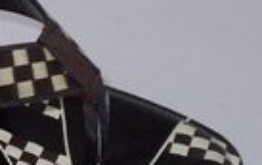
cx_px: -61
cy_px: 24
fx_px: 1080
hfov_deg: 13.4
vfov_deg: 8.7
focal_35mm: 151
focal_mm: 6.9
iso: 200
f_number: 3.9
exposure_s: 1/30
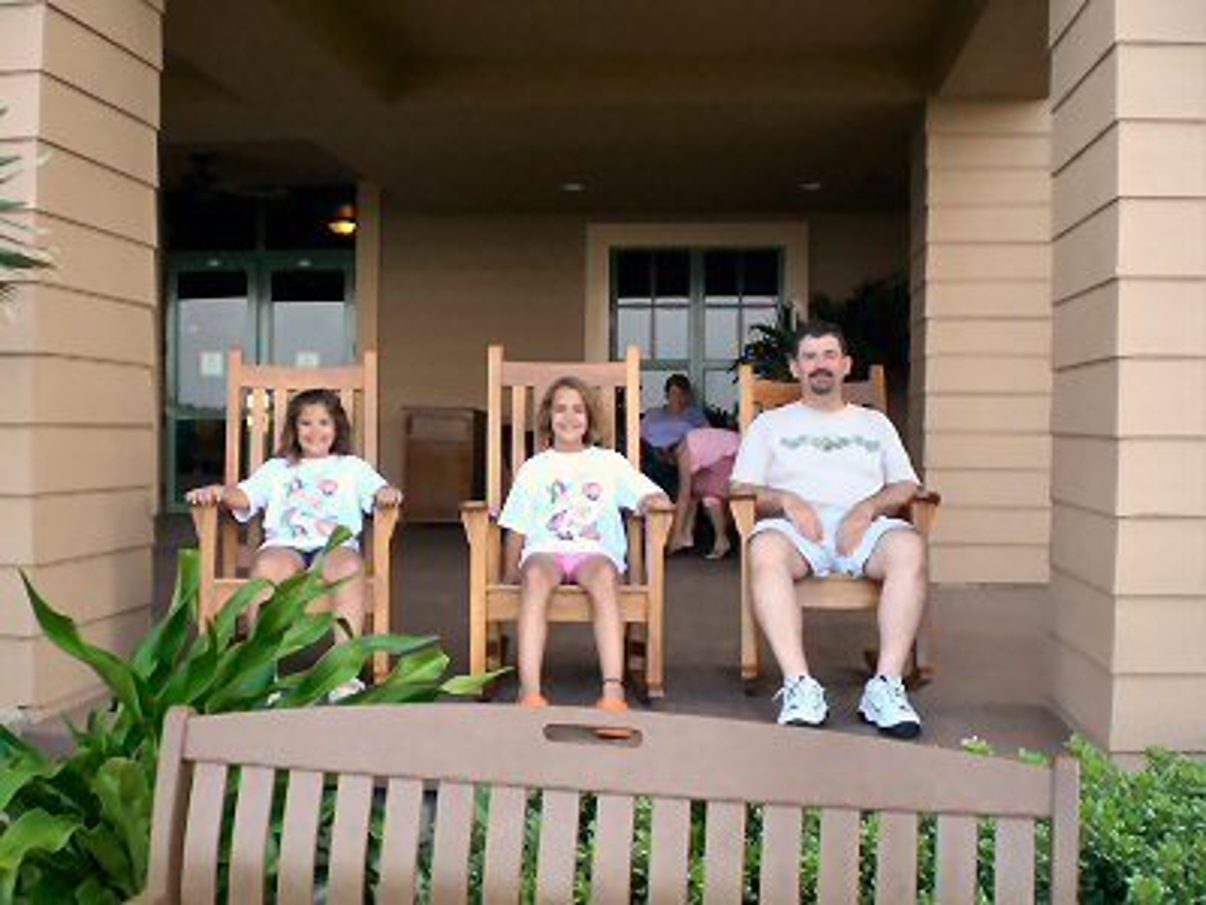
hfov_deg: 49.0
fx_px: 1324
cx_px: 603
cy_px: 452
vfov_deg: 37.7
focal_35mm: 38
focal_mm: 6.3
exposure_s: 1/160
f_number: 3.1
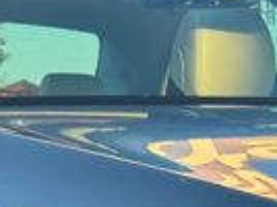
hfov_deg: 10.1
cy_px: 503
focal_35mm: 184
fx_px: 1470
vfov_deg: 7.5
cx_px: 521
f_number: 1.78
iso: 100
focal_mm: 6.76
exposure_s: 1/979
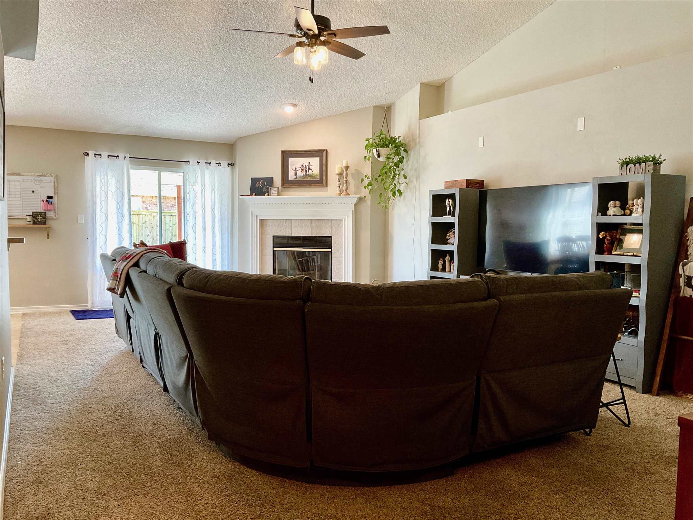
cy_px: 260
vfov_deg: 48.2
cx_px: 346
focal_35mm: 29
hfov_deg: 61.7
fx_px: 581
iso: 100
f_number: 1.8
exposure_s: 1/60
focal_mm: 3
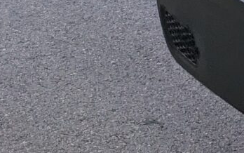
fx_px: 1298
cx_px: 856
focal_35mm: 195
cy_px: -160
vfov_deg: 6.5
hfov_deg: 8.2
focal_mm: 5.43
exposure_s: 1/235
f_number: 1.89
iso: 43
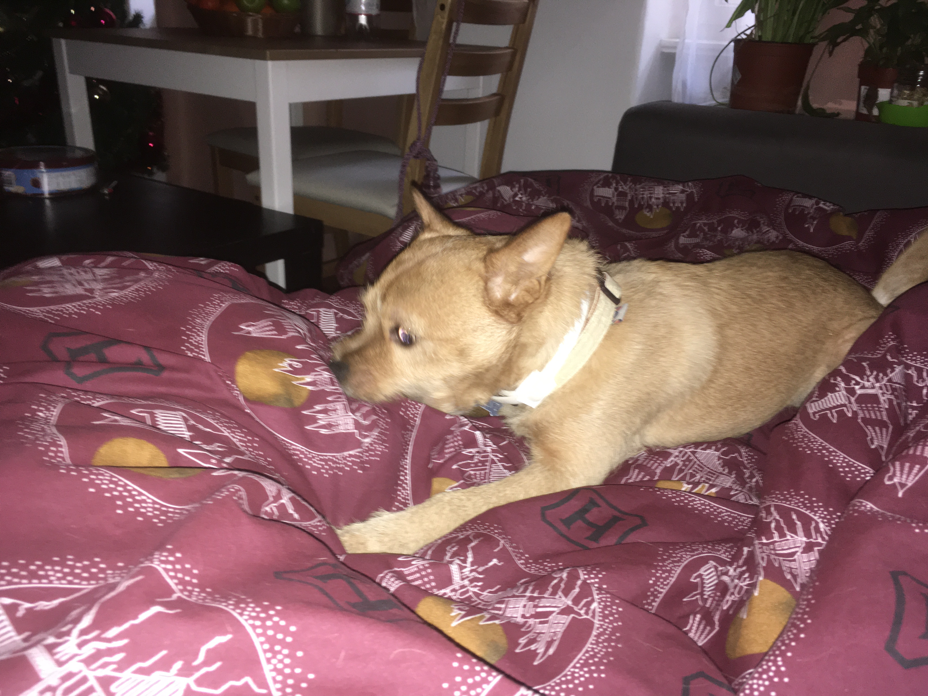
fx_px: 777
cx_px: 464
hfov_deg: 61.7
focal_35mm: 29
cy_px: 348
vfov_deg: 48.2
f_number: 2.2
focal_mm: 4.15
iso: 80
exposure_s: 1/17
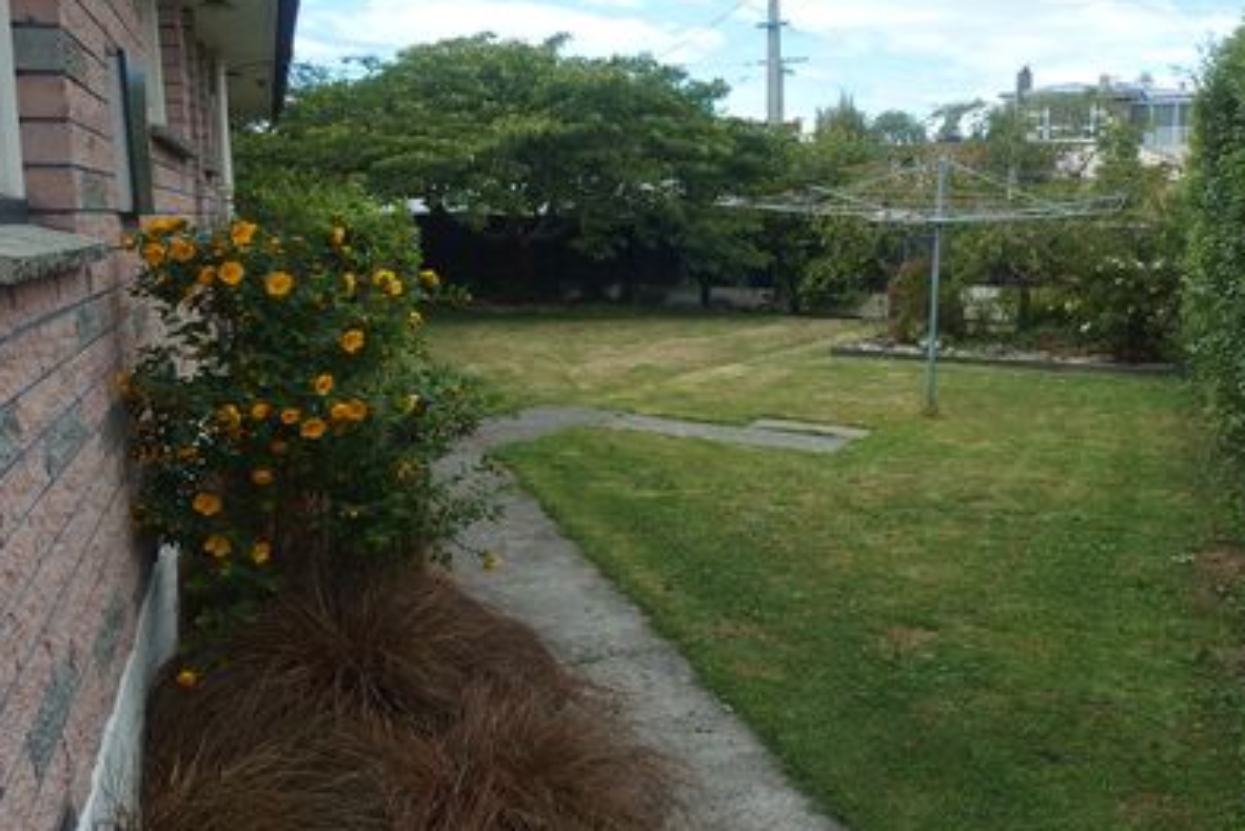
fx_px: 1072
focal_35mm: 31
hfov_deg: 60.0
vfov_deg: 42.3
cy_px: 374
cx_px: 720
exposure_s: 1/640
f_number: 3.5
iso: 100
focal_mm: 4.7
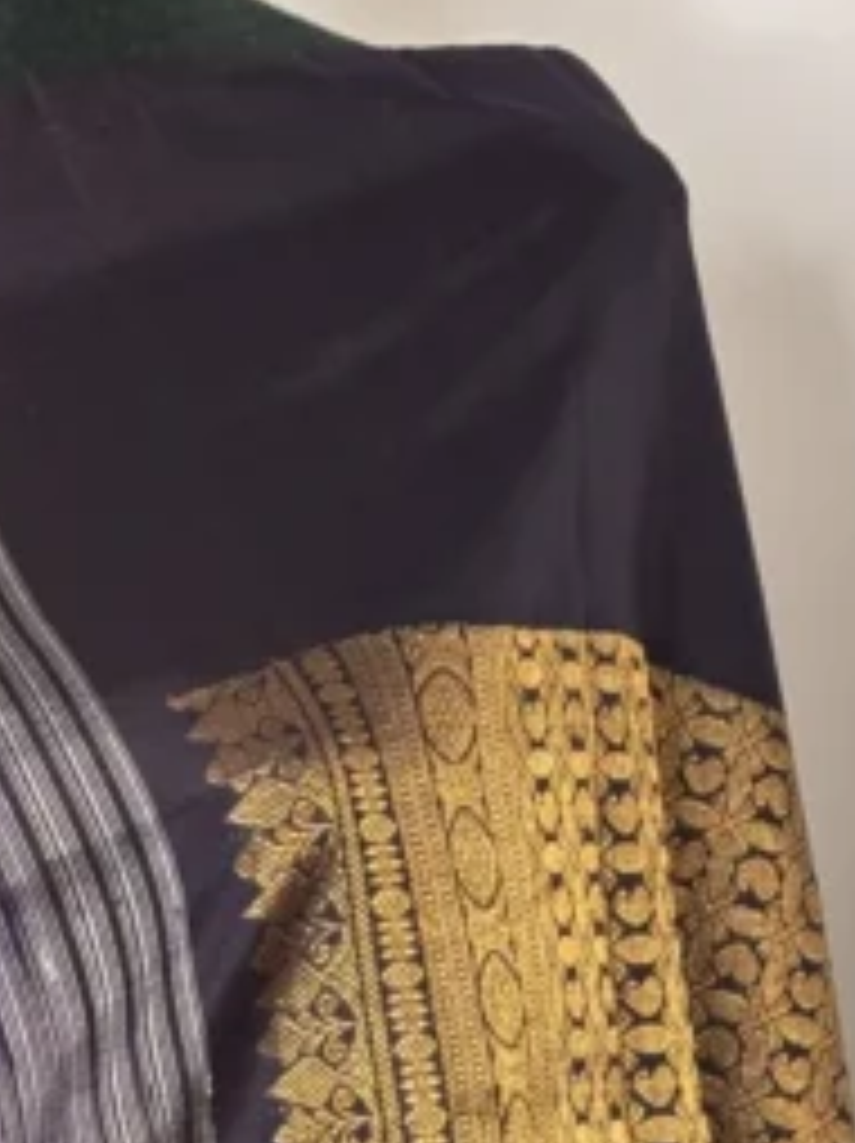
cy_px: 765
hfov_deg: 9.0
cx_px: 58
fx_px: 5410
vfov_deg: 12.0
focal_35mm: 164
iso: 160
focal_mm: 5.96
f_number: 1.6
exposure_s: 1/50
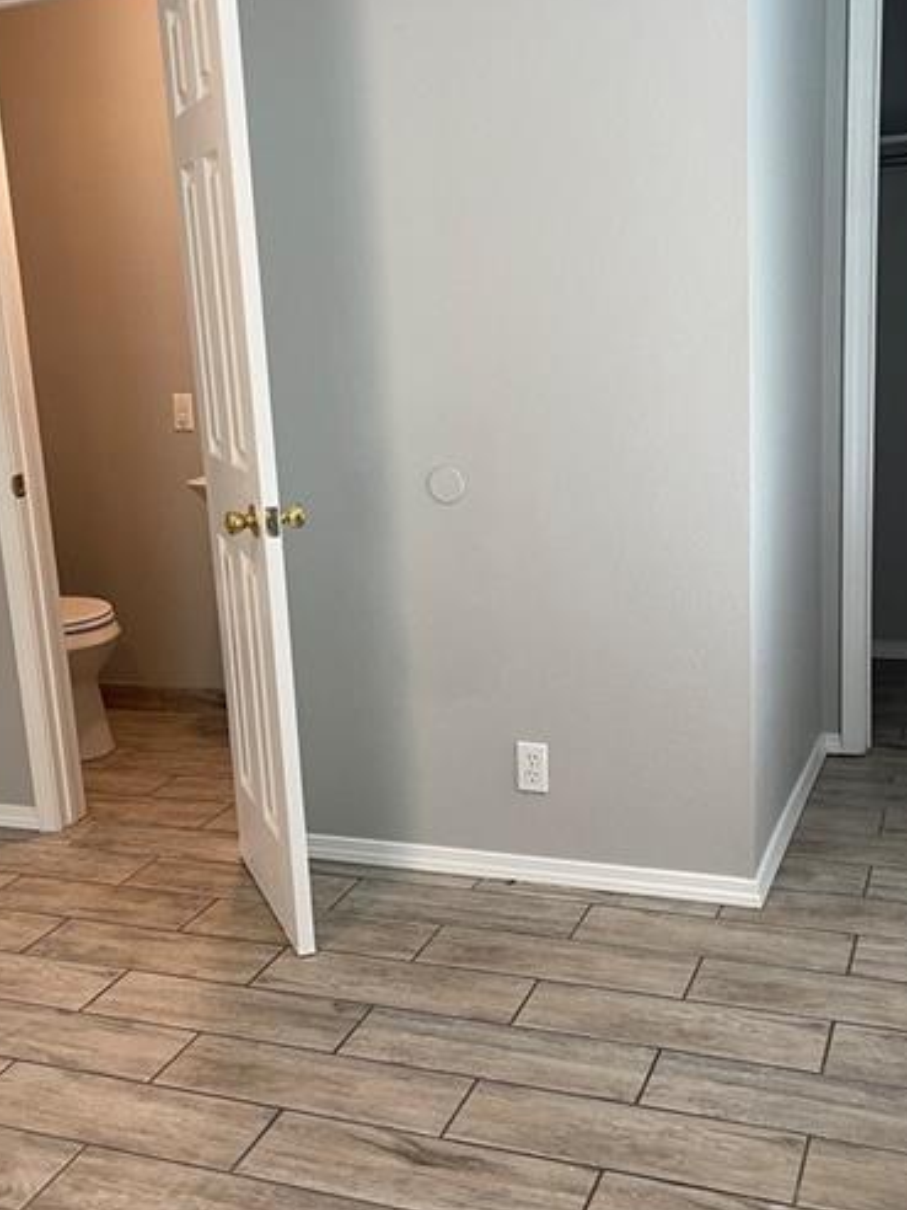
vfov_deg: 47.9
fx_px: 1362
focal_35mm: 39
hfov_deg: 36.8
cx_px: 393
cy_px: 610
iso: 125
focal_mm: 5.1
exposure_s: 1/60
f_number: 1.6
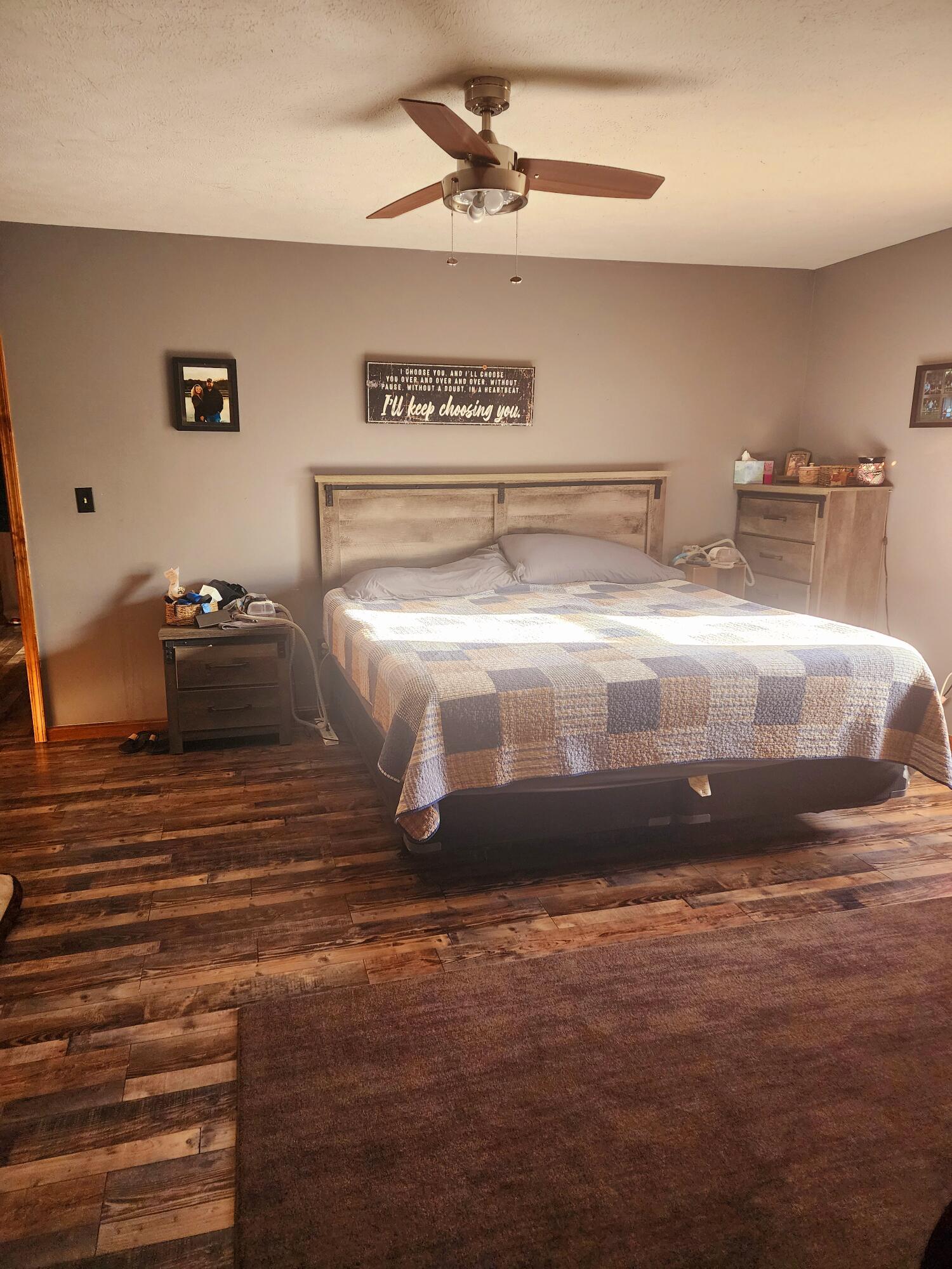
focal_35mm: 23
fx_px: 843
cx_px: 476
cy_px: 634
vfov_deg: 73.9
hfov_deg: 58.9
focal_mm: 6.4
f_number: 1.8
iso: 250
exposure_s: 1/120
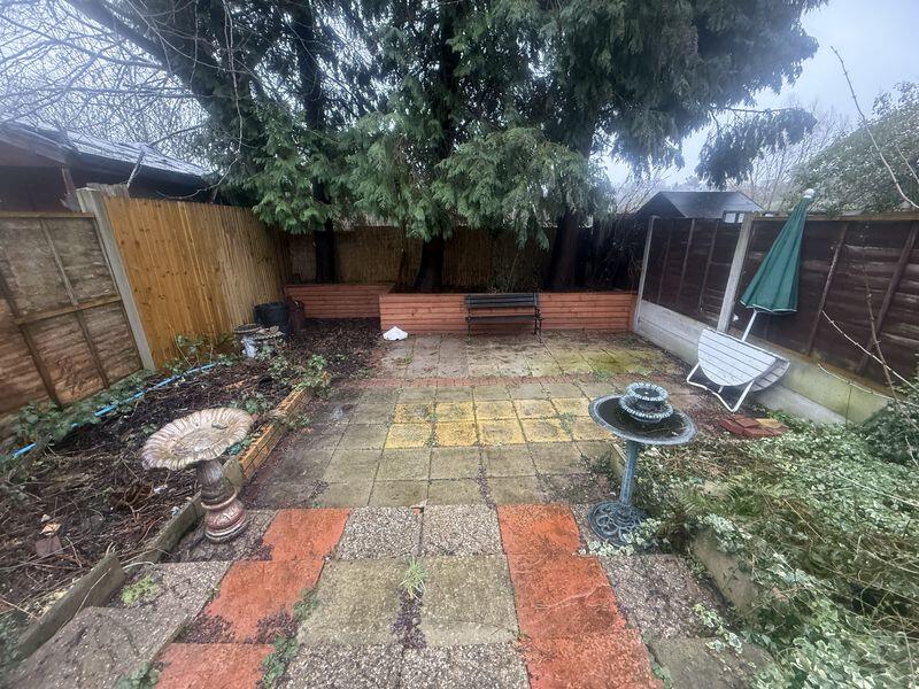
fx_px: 372
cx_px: 460
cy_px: 344
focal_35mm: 14
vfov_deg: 85.7
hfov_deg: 102.1
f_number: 2.2
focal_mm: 2.22
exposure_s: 1/99
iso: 320
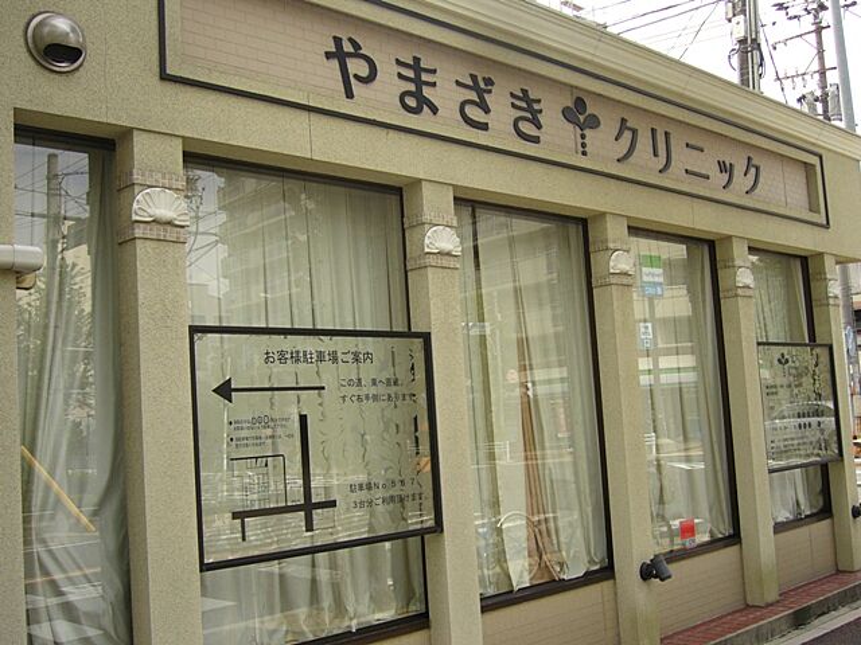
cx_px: 430
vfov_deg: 36.0
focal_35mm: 40
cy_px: 322
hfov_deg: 46.8
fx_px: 995
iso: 80
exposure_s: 1/320
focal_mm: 6.6
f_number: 3
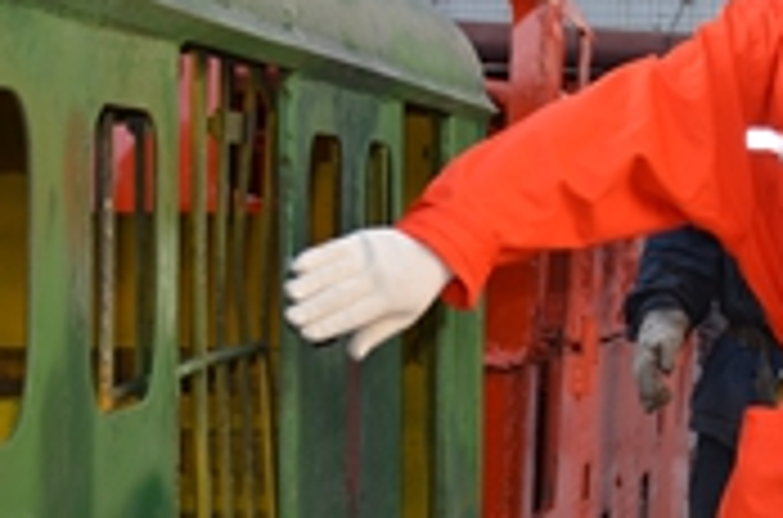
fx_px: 2798
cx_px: 999
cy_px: 182
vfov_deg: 10.6
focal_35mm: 129
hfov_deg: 15.2
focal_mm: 30
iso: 110
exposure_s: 1/250
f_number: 4
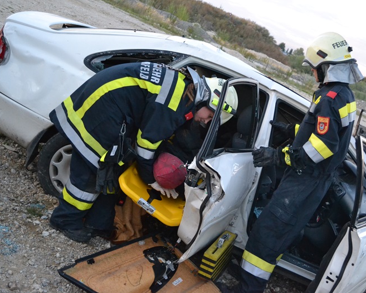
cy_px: 148
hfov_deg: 38.8
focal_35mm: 48
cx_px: 189
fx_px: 520
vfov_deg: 31.4
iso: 3200
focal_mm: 28
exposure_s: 1/250
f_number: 4.5
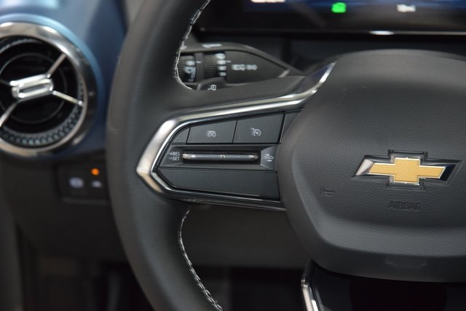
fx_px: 1359
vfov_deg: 13.0
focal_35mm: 105
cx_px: 233
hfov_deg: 19.5
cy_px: 156
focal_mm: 70
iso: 2200
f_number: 4.5
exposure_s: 1/50
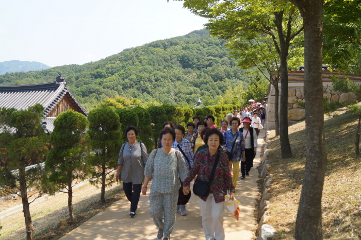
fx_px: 361
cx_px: 180
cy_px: 120
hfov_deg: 53.2
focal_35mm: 36
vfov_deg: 36.8
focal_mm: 24
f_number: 6.3
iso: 100
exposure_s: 1/160
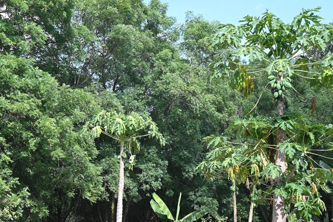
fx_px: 805
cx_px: 119
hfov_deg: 23.3
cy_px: 121
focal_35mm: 87
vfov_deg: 15.7
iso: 200
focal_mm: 62
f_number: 6
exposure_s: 1/250
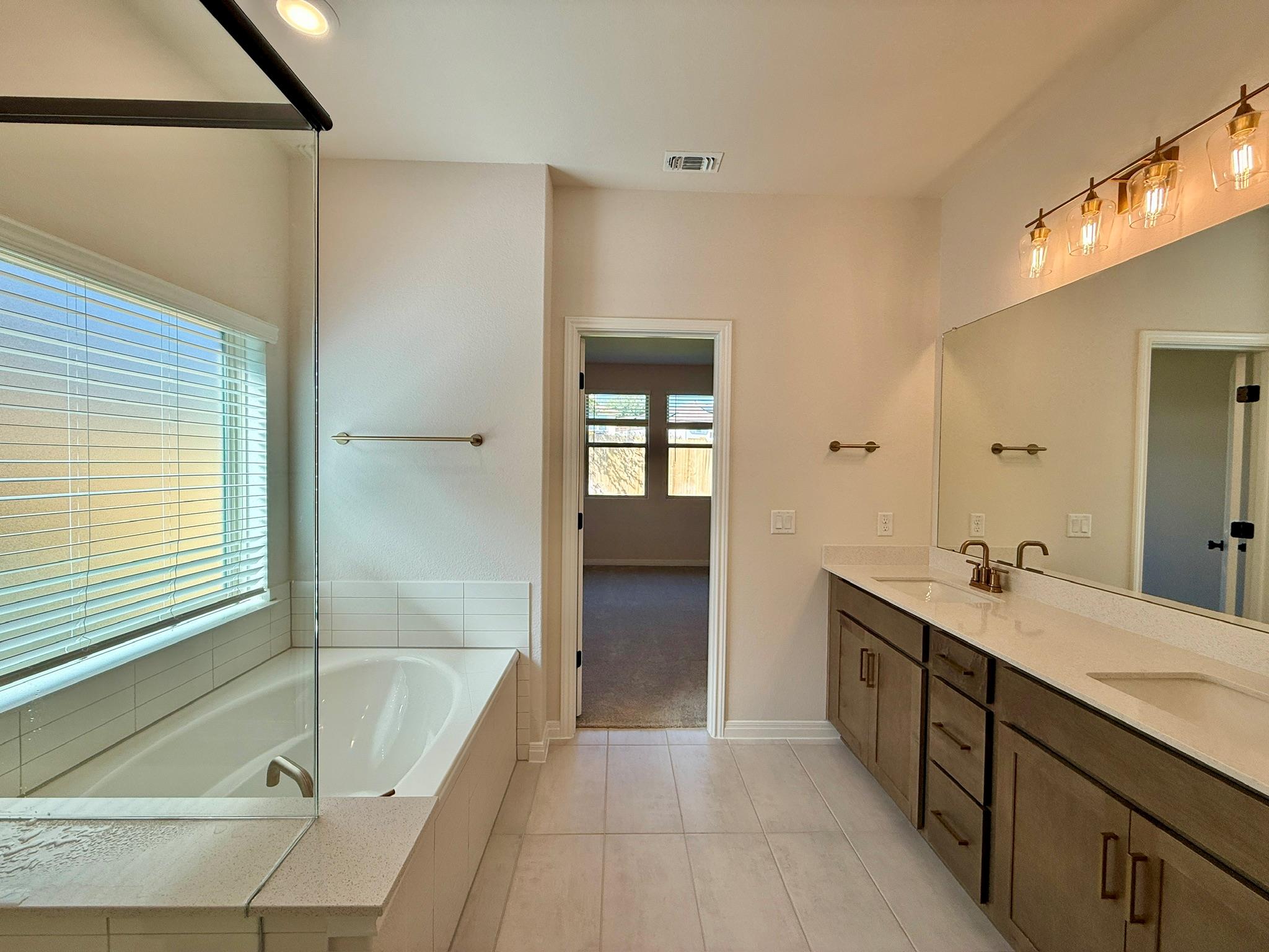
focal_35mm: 14
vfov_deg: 85.7
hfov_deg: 102.1
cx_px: 634
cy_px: 476
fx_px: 513
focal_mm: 2.22
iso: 64
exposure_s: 1/165
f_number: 2.2
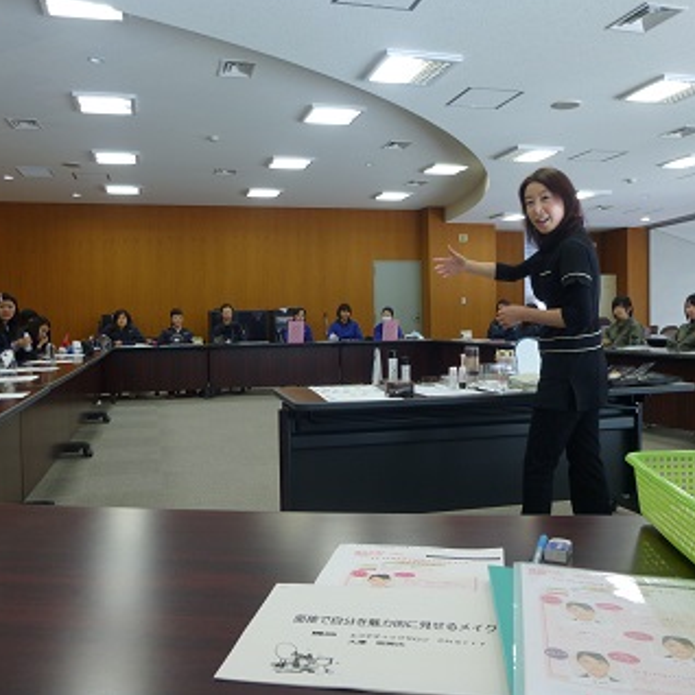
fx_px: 681
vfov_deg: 54.0
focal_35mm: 30
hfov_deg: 54.0
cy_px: 345
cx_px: 332
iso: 100
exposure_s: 1/25
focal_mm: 4.5
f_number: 3.1
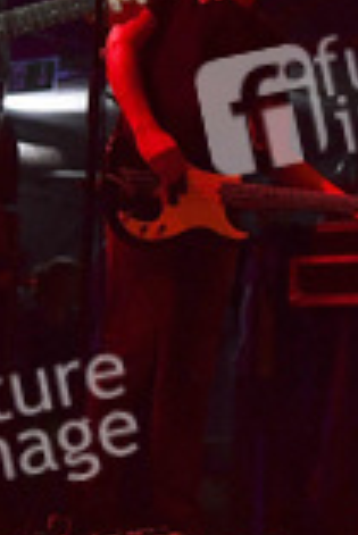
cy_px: -75
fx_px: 1592
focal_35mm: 107
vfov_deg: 18.3
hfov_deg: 12.8
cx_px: 63
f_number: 4
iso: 1600
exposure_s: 1/400
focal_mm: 28
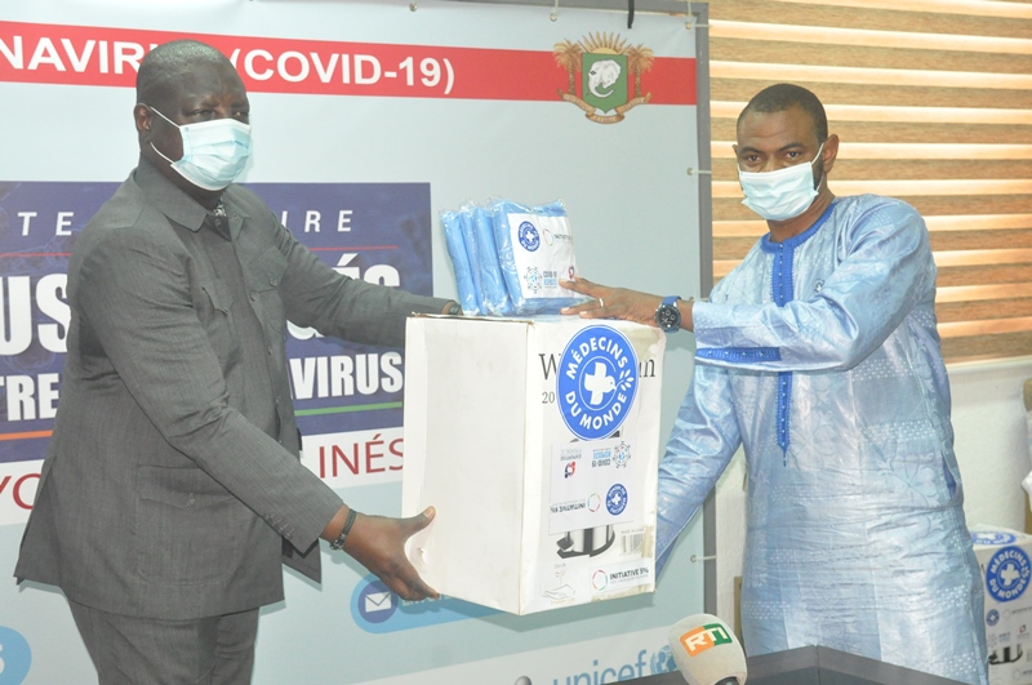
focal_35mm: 51
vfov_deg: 26.4
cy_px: 342
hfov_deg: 38.9
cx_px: 516
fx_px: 1460
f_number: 5.6
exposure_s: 1/60
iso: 3200
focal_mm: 34
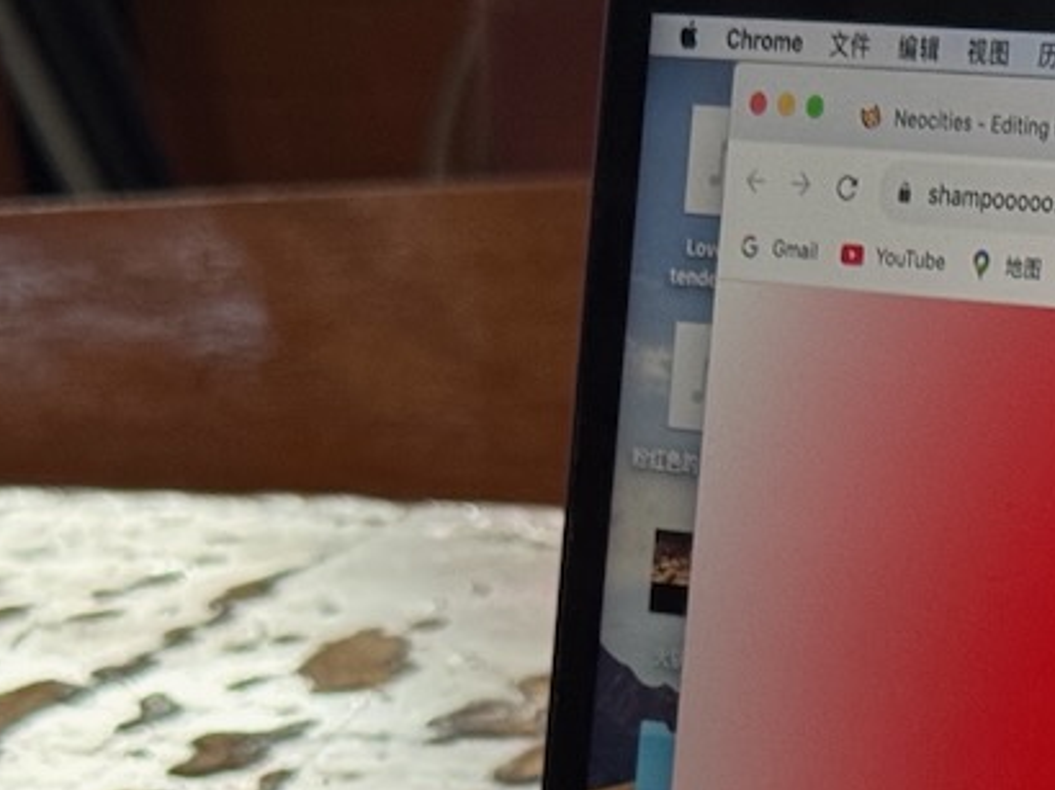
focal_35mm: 150
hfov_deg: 12.5
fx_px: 4569
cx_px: 1606
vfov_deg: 9.6
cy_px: 1227
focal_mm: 6.76
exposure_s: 1/50
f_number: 1.78
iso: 250
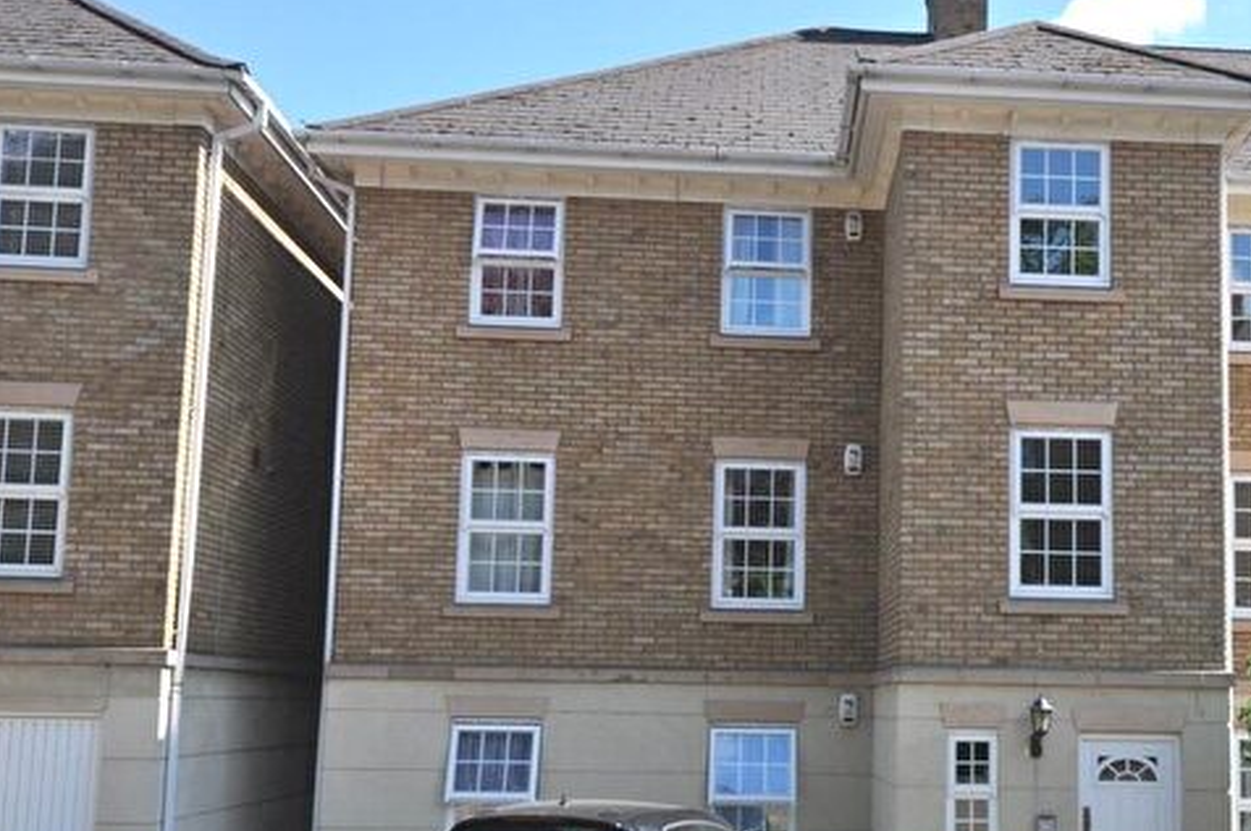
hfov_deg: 43.8
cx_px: 844
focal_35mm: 44
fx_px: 1527
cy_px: 510
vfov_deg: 30.3
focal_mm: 20
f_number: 8
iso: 200
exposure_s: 1/250
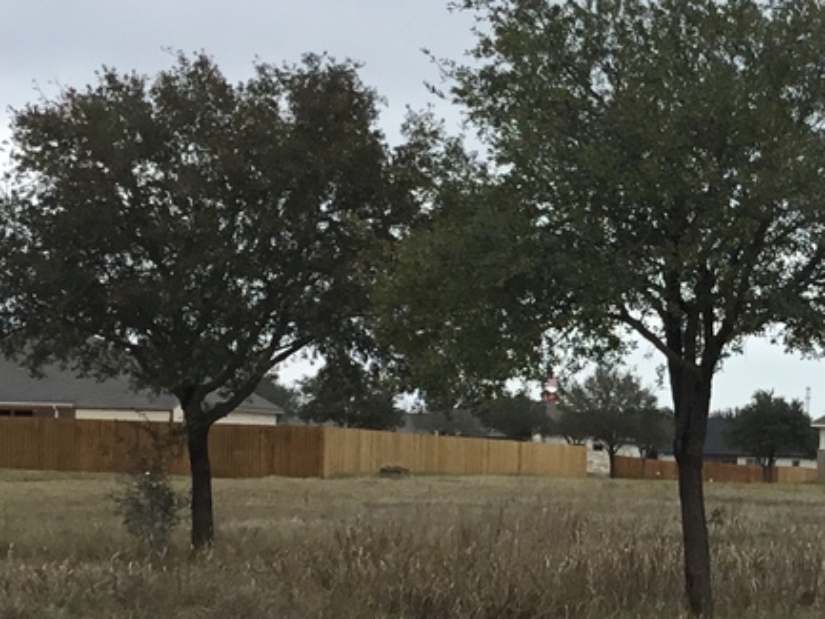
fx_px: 2455
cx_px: 836
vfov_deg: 14.3
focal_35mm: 103
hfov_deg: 18.5
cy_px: 409
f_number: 2.4
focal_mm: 3.3
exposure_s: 1/390
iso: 25
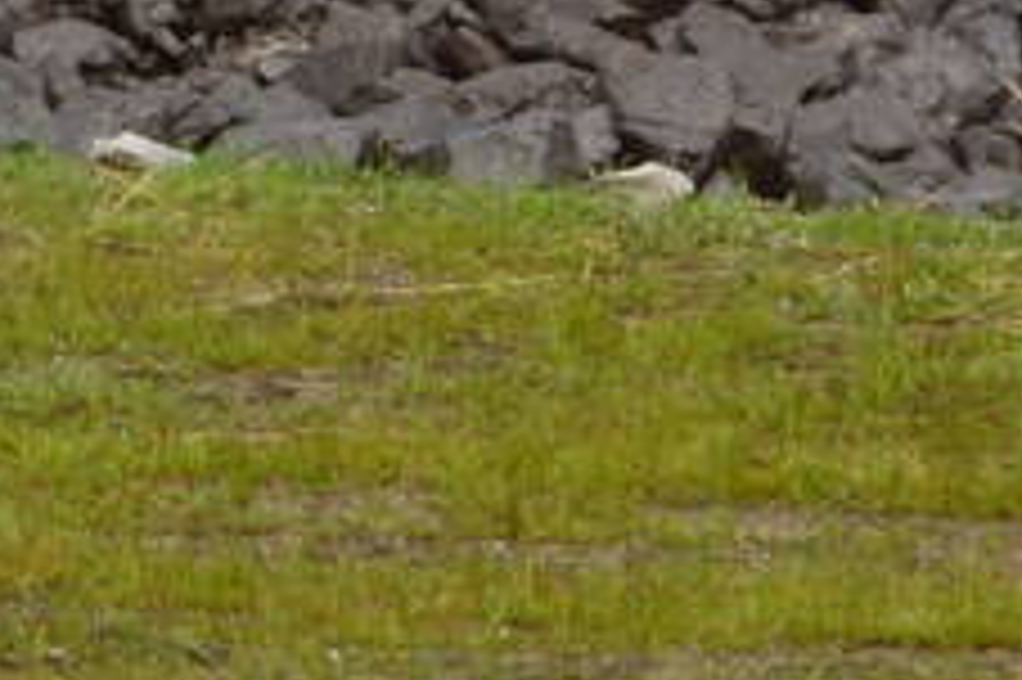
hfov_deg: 3.6
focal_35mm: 581
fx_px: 16468
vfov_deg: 2.4
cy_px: -563
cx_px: 554
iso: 320
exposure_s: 1/500
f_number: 11
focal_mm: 55
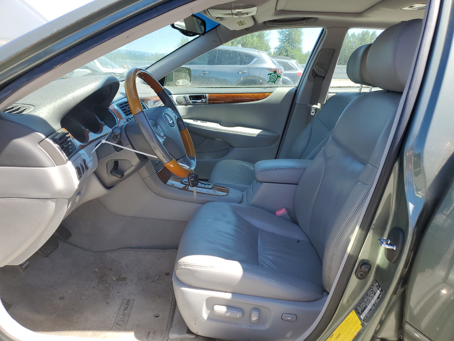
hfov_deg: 67.3
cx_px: 227
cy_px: 170
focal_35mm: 26
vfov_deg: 53.1
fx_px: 341
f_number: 1.5
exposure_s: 1/625
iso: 50
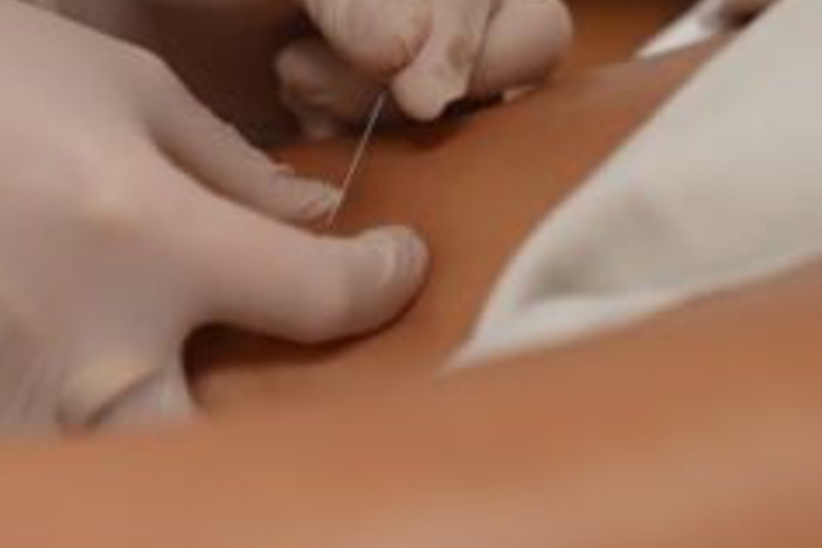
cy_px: 165
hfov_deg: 17.3
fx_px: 2694
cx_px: 239
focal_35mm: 118
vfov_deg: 11.6
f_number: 4
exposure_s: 1/160
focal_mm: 70
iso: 1600
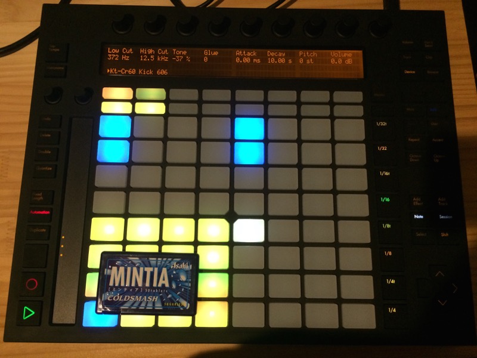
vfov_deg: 48.2
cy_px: 179
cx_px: 238
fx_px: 400
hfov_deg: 61.7
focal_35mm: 29
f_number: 2.2
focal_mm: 4.15
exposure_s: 1/30
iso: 250
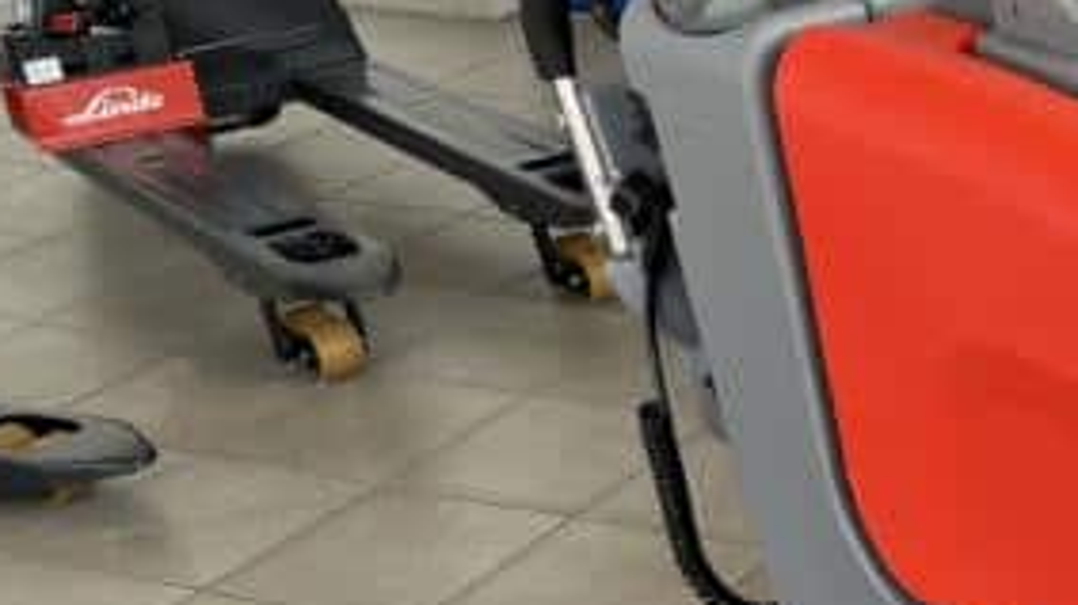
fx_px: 2286
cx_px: 1352
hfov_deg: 23.8
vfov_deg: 14.8
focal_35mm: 80
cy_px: 647
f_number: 1.6
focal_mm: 5.1
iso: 40
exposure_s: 1/164
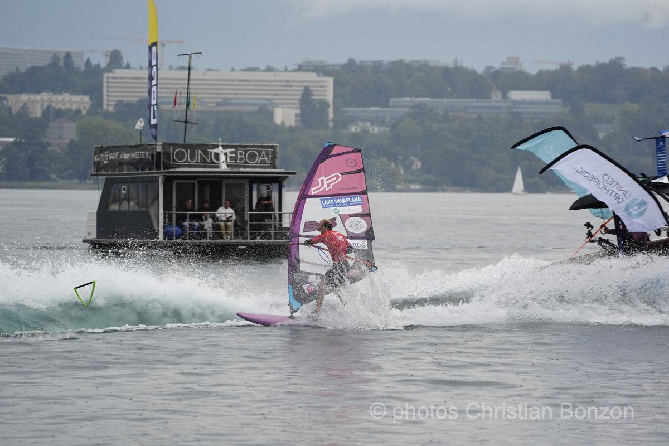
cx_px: 334
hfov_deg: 9.3
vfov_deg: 6.2
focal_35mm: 221
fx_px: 4107
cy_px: 223
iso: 640
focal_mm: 221
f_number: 5.6
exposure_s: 1/1000
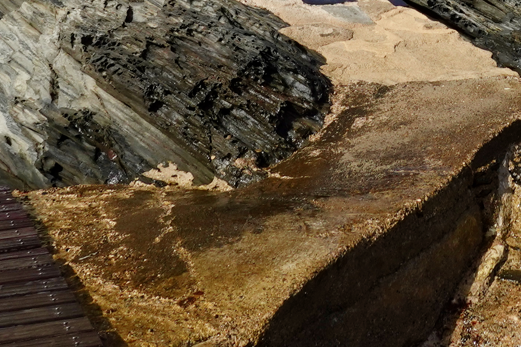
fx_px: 1346
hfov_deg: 21.4
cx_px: 475
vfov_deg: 13.2
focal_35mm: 93
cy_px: -292
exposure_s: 1/640
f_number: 6.3
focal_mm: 9.4
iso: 125
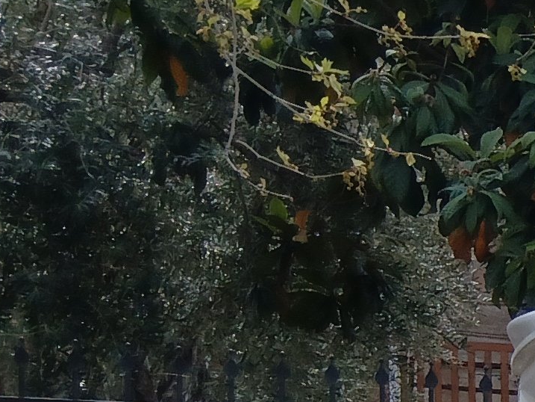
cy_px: 743
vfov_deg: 9.5
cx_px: 1512
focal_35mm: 148
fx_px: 2288
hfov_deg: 10.3
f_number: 1.8
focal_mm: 3.98
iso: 20
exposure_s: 1/344
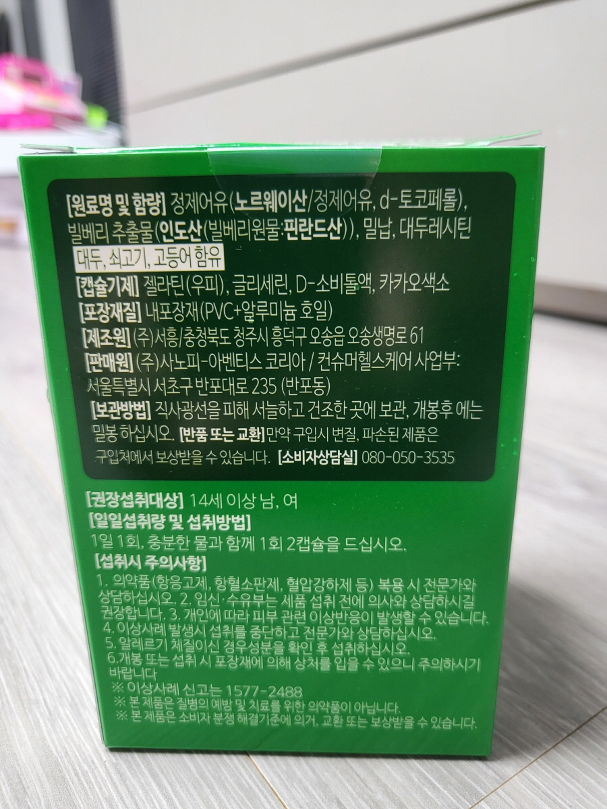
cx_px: 304
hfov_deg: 53.1
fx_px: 608
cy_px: 404
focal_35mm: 26
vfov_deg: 67.3
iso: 200
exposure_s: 1/40
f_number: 1.8
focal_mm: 4.25
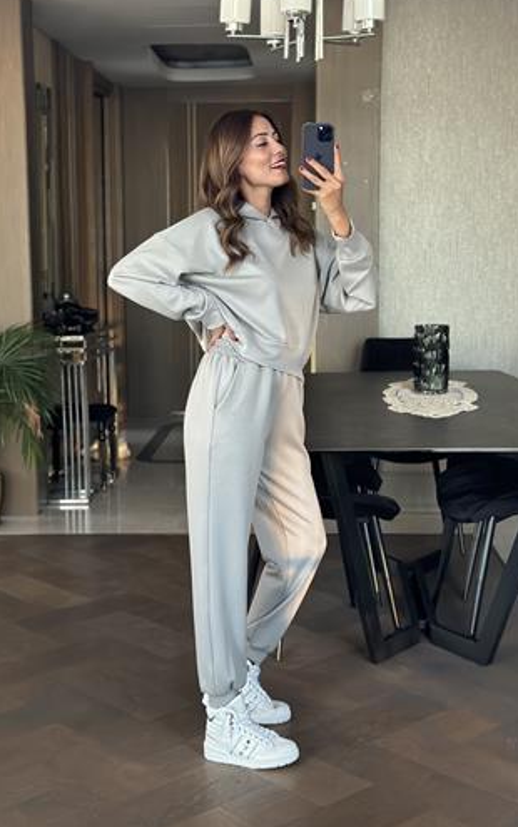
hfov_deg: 24.9
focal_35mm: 52
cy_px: 411
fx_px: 1173
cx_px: 257
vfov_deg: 38.8
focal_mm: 6.86
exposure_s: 1/57
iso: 400
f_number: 1.78
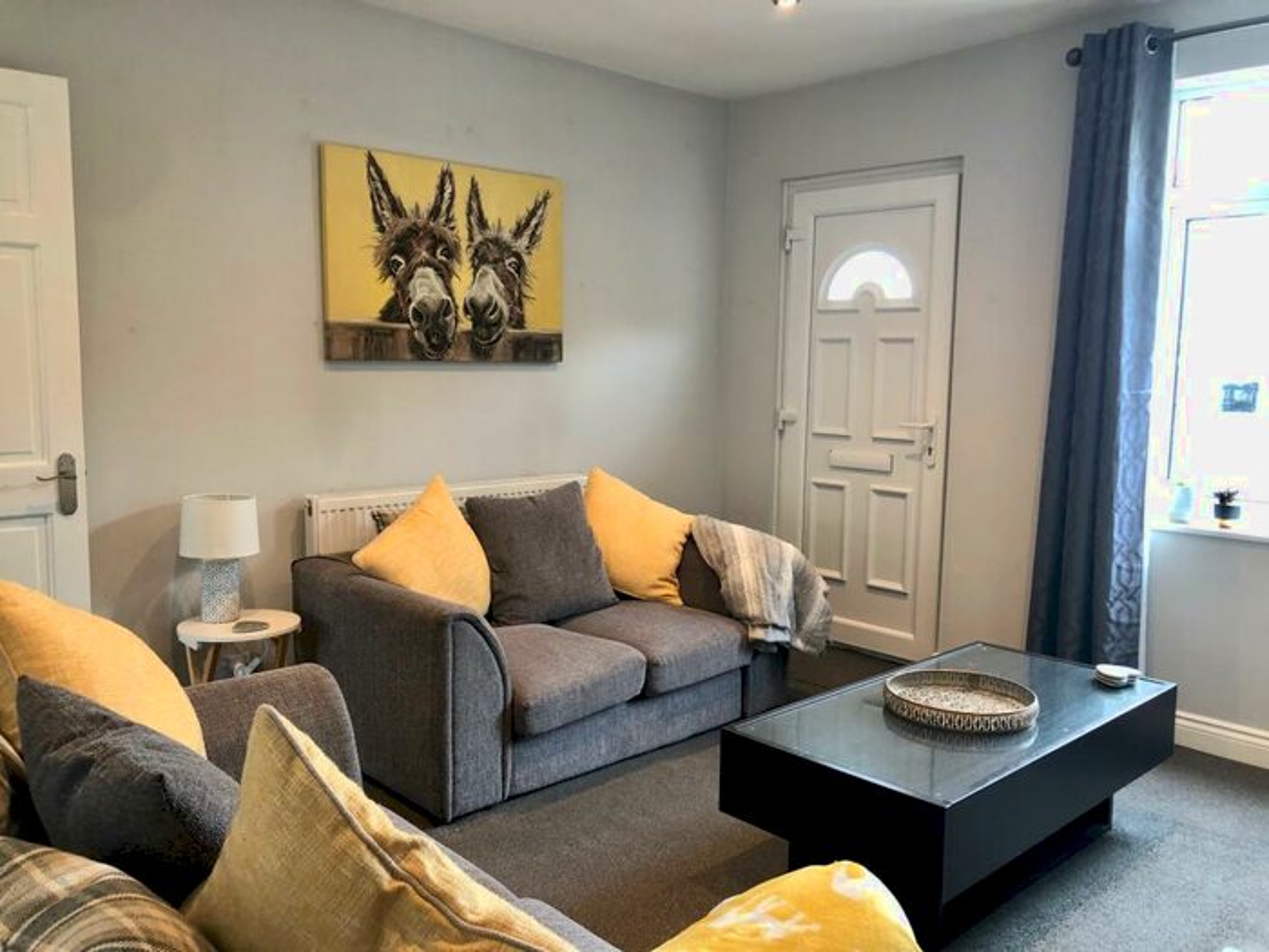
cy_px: 476
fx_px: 1026
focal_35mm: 28
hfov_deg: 63.4
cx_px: 634
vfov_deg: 49.7
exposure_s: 1/25
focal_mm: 3.99
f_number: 1.8
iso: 40
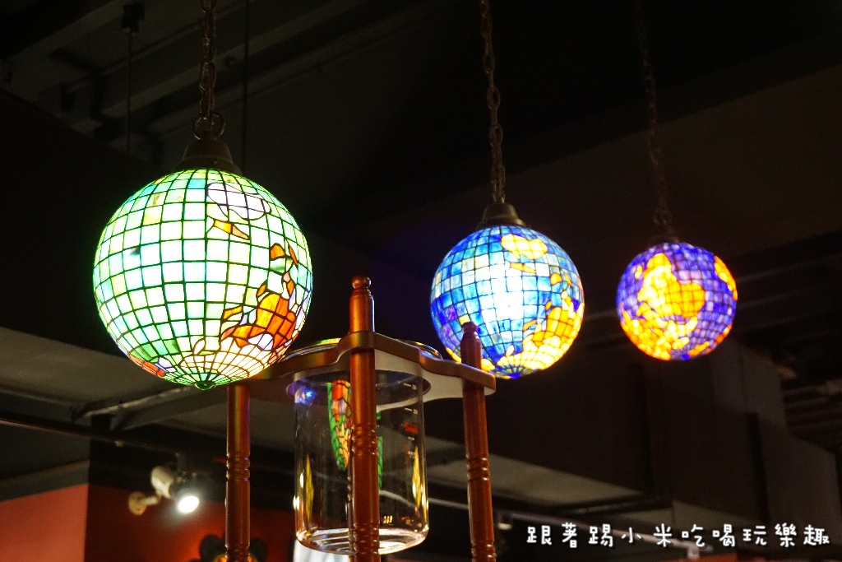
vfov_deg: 27.3
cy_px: 281
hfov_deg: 40.0
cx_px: 421
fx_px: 1158
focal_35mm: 50
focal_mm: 33
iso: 3200
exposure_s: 1/50
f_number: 5
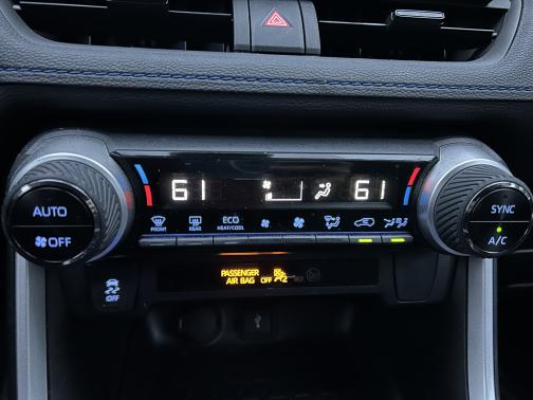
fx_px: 400
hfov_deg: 67.3
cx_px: 266
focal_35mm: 26
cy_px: 200
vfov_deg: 53.1
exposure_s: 1/11
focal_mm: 5.7
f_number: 1.5
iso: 800
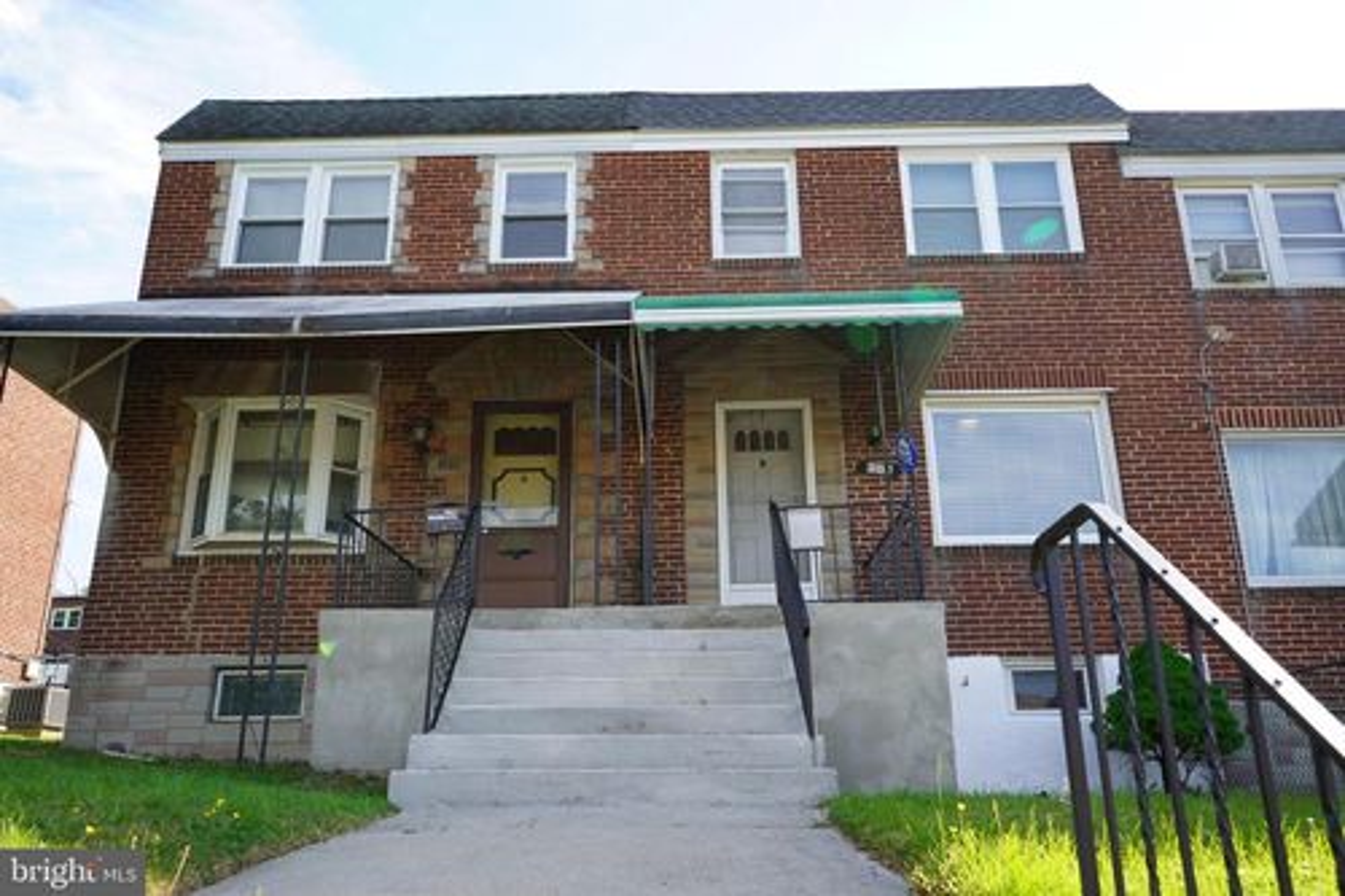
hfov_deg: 65.5
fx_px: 1046
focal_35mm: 28
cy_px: 448
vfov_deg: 46.4
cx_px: 672
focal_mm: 28
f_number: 6.3
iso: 100
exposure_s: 1/100
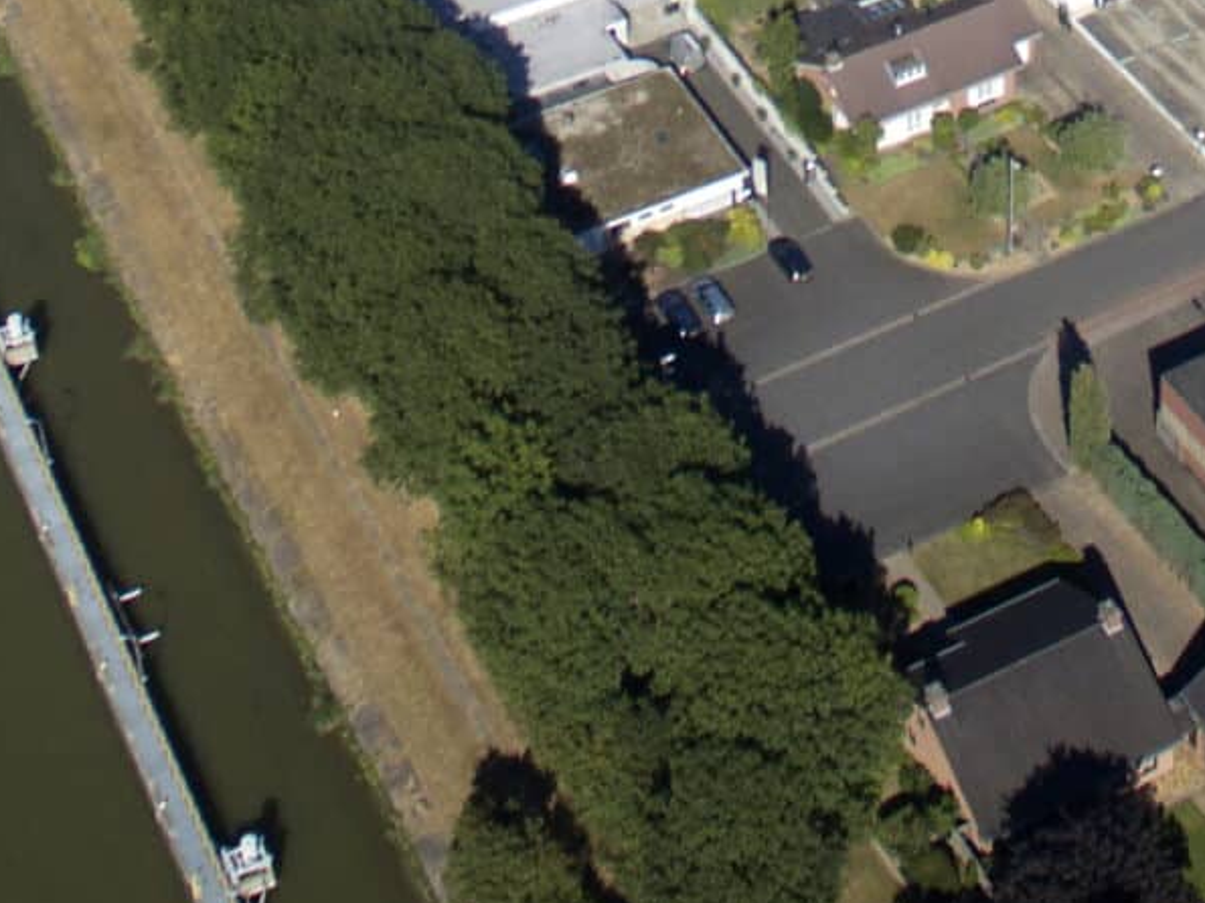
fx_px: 2993
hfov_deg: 22.5
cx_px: 930
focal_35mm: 86
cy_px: -722
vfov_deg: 14.9
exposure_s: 1/1600
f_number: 2.8
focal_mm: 3.61
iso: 100
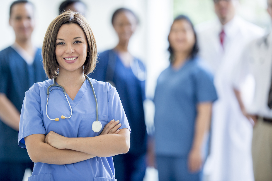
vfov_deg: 6.9
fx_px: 1510
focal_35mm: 200
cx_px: 136
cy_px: 90
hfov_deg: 10.3
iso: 500
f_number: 2
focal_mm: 200
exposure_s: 1/320
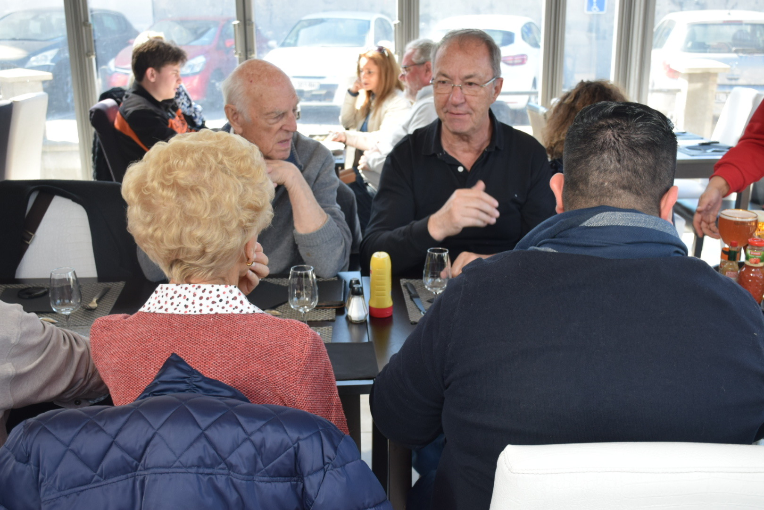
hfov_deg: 47.9
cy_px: 255
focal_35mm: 40
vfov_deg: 33.0
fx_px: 859
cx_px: 382
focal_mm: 27
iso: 400
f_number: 6.7
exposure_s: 1/180
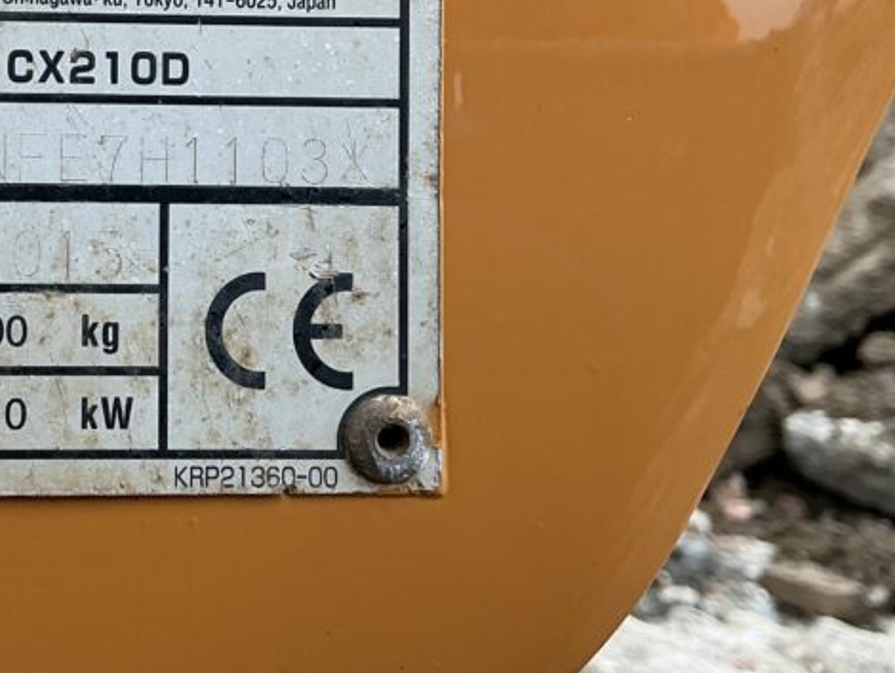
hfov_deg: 30.0
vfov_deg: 23.6
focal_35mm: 61
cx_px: 48
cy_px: 120
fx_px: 1578
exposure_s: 1/122
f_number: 1.8
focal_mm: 3
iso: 25
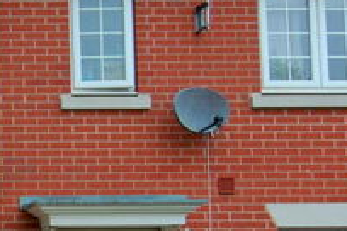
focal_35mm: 103
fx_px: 993
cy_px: 194
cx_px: -204
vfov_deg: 13.2
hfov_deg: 17.4
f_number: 6.3
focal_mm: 20
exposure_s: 1/160
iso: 200
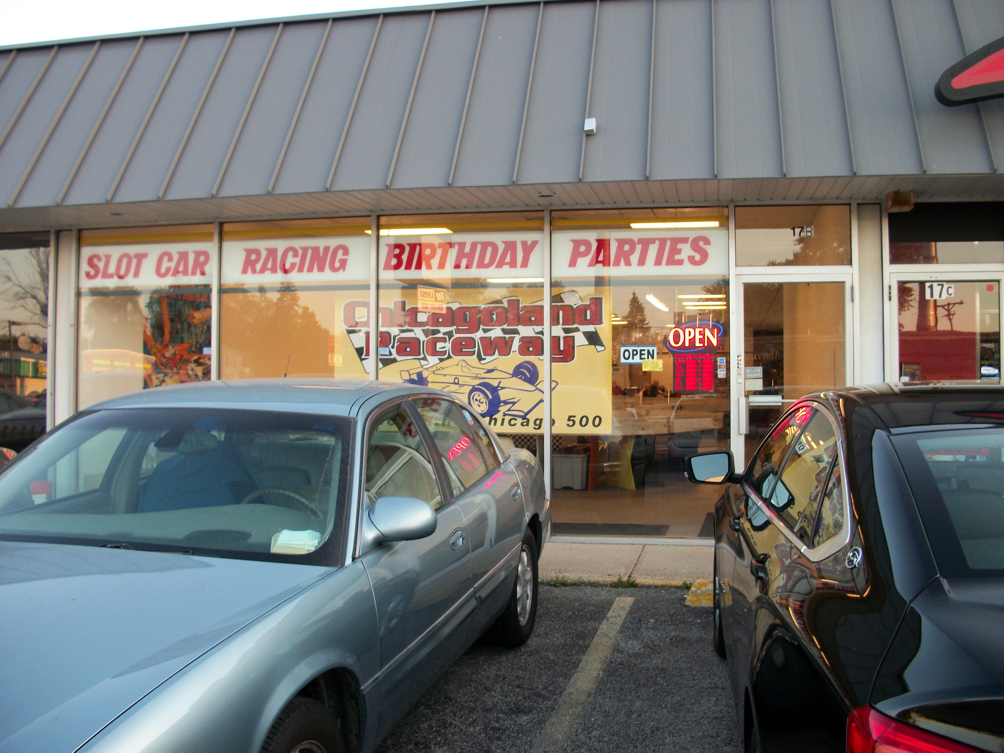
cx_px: 502
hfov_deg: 52.6
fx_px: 1015
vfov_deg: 40.7
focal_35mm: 35
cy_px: 376
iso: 80
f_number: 3.1
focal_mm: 6.3
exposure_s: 1/60
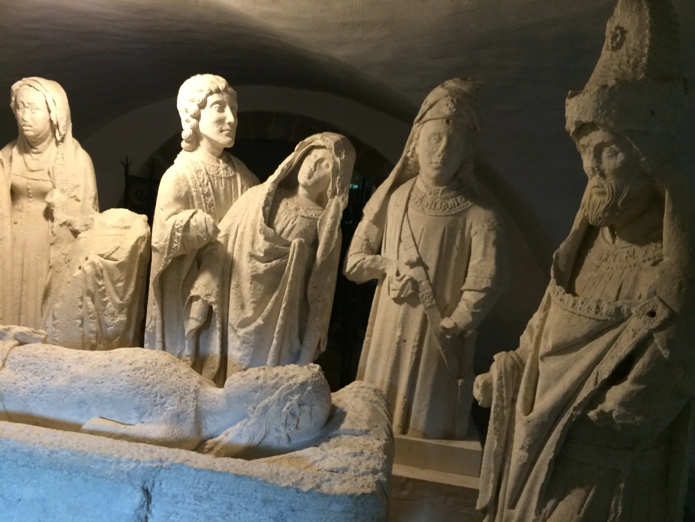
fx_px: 582
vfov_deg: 48.2
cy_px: 261
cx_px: 348
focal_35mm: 29
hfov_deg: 61.7
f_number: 2.2
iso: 320
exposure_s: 1/20
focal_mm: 4.15
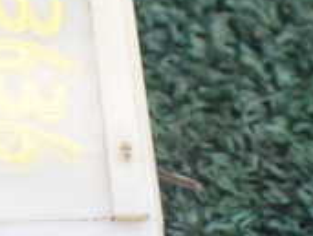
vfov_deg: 14.1
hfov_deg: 18.0
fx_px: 951
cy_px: 150
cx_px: -37
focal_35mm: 105
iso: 800
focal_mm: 5.4
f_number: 2.3
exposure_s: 1/30
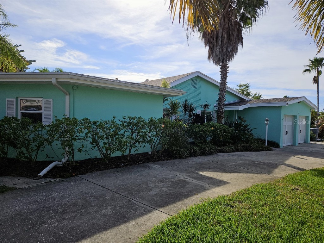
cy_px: 122
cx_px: 162
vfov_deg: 58.9
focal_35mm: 23
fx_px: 215
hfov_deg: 73.9
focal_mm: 5.4
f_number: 1.8
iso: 25
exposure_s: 1/2265
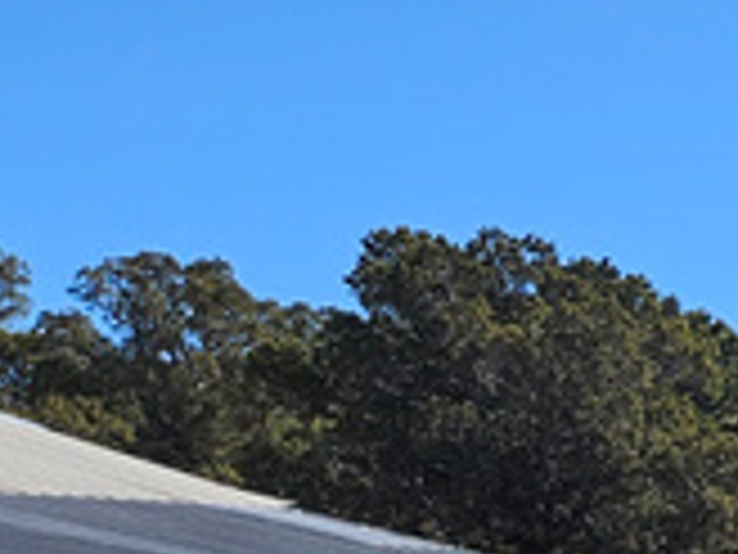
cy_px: 1018
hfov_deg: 10.3
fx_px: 3070
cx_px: 2164
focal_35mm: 144
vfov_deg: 9.7
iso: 25
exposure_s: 1/1915
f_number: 1.8
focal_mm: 5.4
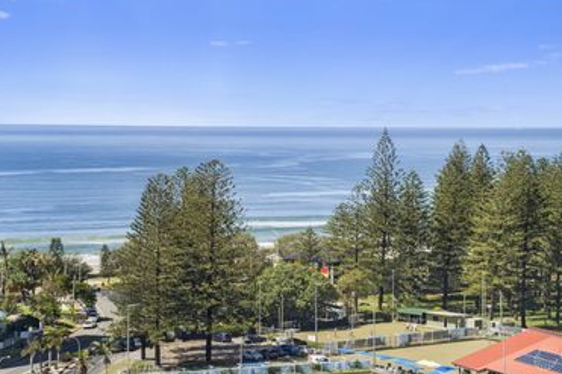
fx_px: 1482
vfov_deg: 14.4
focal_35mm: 95
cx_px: 300
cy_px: 149
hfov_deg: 21.5
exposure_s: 1/60
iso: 800
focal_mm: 75
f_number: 8
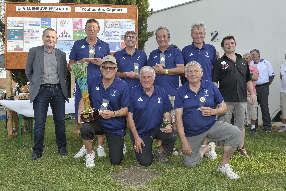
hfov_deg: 63.7
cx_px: 143
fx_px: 230
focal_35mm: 29
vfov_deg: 44.9
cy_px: 96
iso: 640
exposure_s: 1/250
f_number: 9
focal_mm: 29
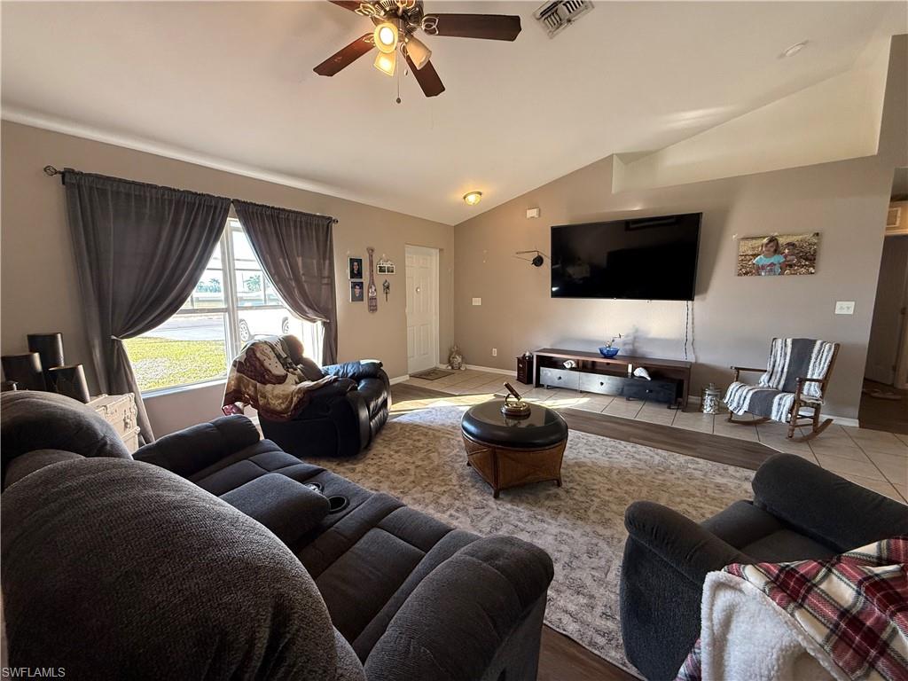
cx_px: 454
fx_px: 367
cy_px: 340
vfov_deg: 85.7
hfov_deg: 102.1
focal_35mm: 14
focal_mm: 2.22
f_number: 2.2
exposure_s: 1/120
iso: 320
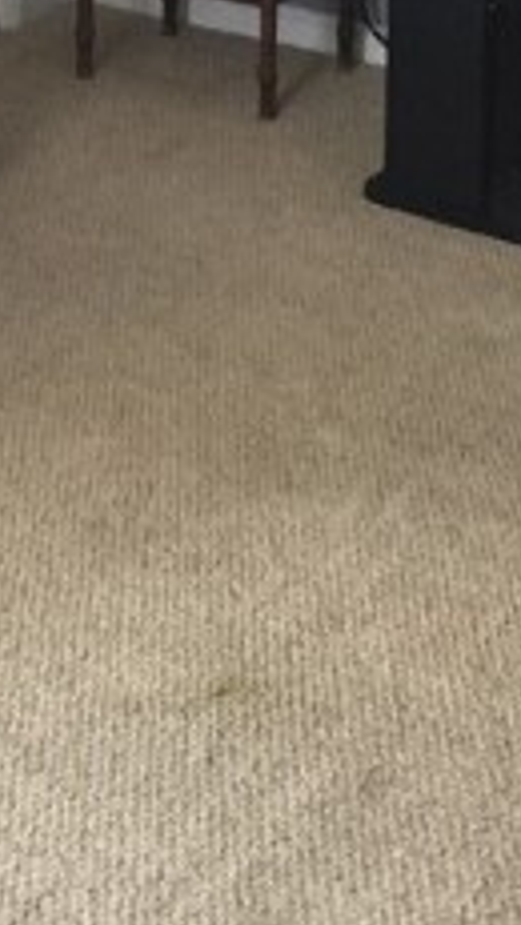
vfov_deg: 19.3
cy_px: -156
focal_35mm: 105
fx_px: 2578
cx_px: 293
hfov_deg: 11.5
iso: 200
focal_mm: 4.15
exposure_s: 1/30
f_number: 2.2
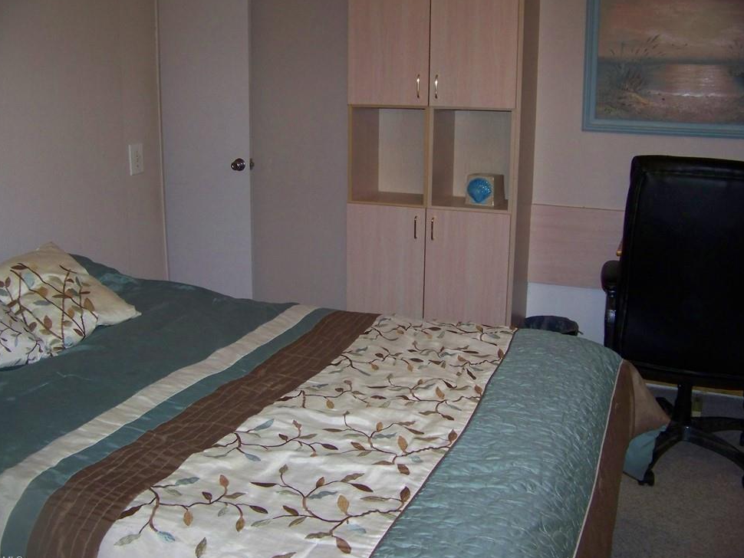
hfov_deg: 49.0
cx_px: 359
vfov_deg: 37.7
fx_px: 817
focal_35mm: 38
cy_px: 274
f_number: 2.8
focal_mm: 5.85
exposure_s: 1/30
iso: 200
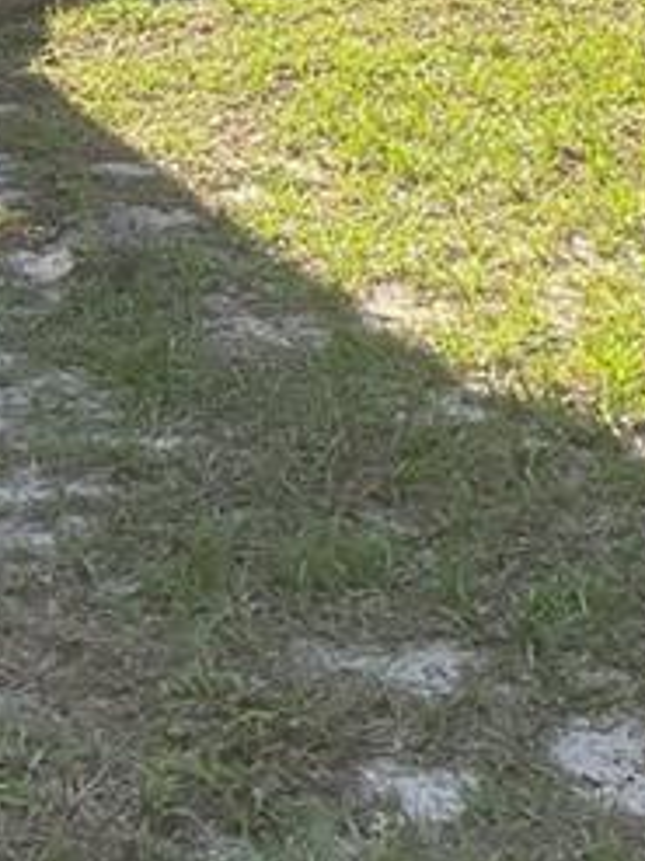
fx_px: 3506
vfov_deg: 12.8
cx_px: -77
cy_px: -662
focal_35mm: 141
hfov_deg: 10.4
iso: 16
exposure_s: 1/400
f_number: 1.8
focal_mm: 3
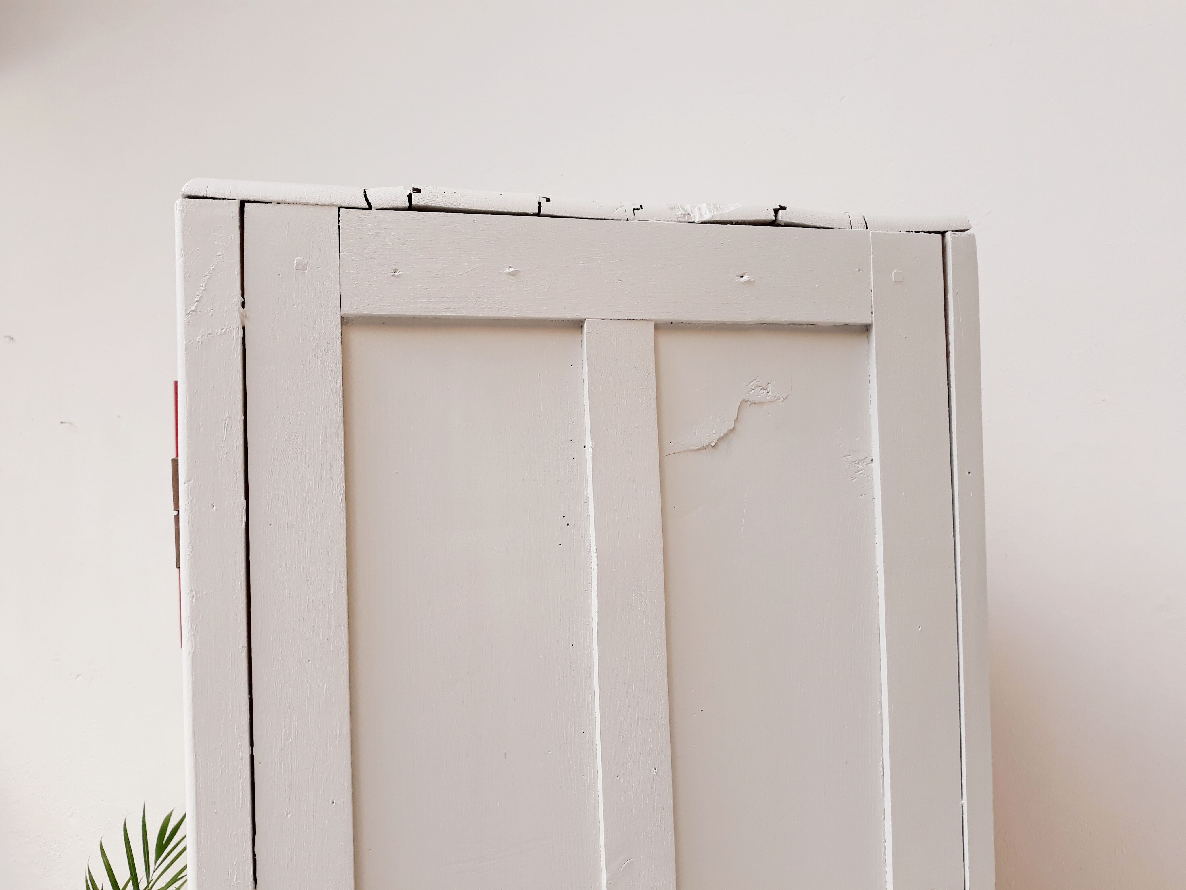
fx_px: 925
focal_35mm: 27
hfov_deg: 65.3
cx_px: 593
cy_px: 445
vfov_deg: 51.4
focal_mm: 3.71
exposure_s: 1/208
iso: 40
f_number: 1.7
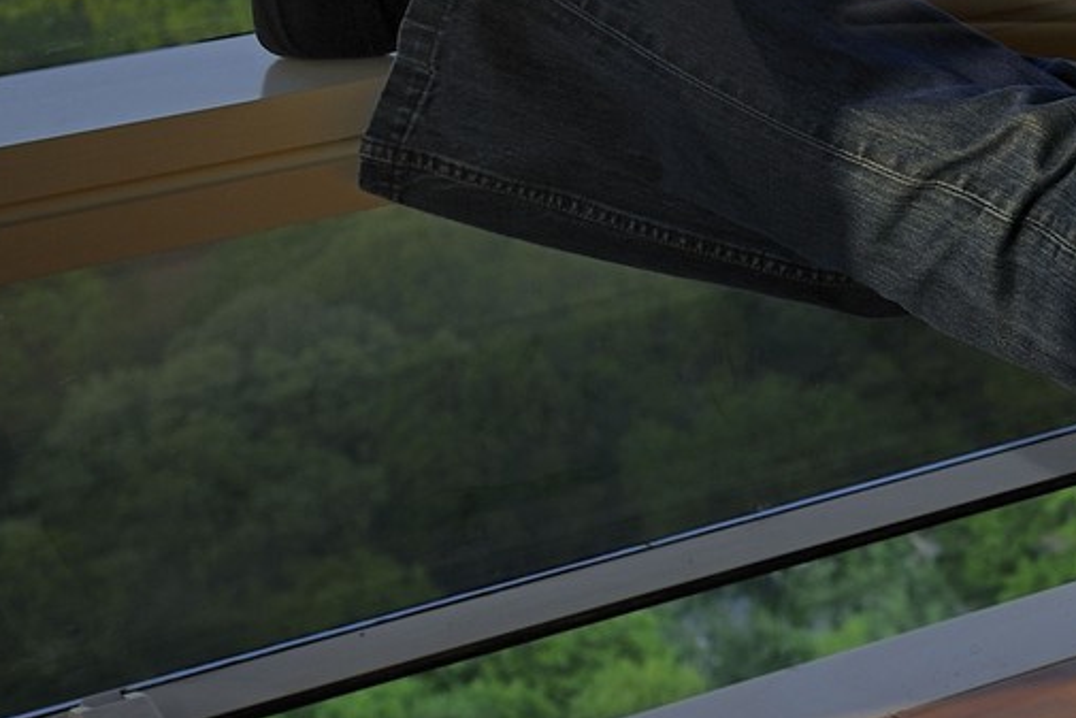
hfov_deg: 14.7
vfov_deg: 10.0
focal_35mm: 133
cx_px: 1447
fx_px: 3976
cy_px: -324
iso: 200
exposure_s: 1/100
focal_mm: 42
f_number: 5.6
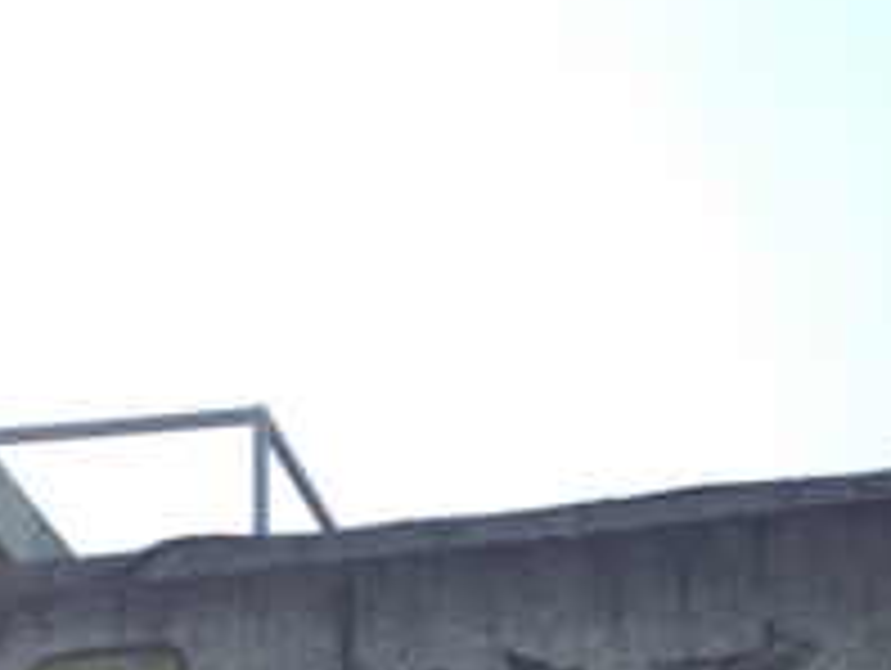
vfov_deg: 11.7
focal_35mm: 117
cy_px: 1205
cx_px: 414
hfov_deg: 16.8
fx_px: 3015
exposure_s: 1/682
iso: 32
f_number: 2.2
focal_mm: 4.15
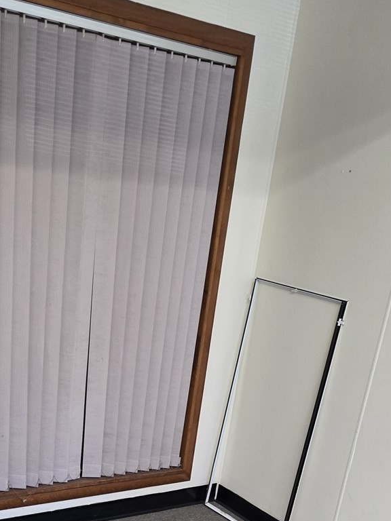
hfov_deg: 31.4
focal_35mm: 46
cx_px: 151
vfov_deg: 37.3
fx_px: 693
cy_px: 509
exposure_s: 1/120
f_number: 1.7
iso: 250
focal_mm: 6.3
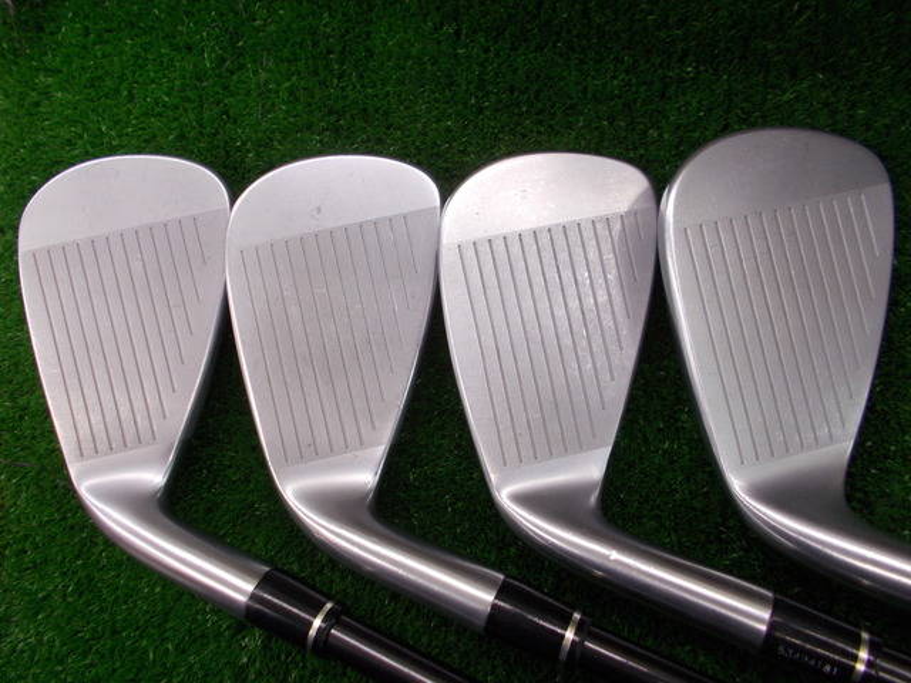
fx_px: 684
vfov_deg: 53.1
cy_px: 342
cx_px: 456
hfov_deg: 67.3
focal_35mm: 26
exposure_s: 1/25
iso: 140
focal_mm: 4.6
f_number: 3.2
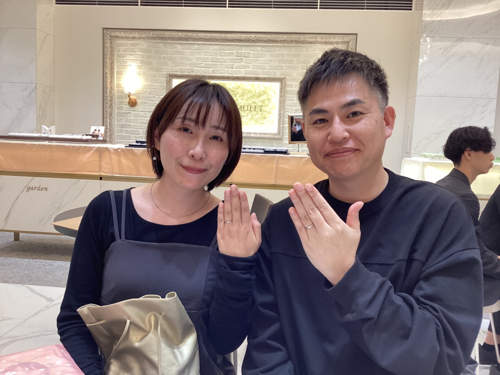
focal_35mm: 31
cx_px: 250
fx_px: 448
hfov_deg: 58.4
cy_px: 188
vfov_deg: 45.4
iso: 100
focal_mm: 3.3
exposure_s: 1/60
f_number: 2.4
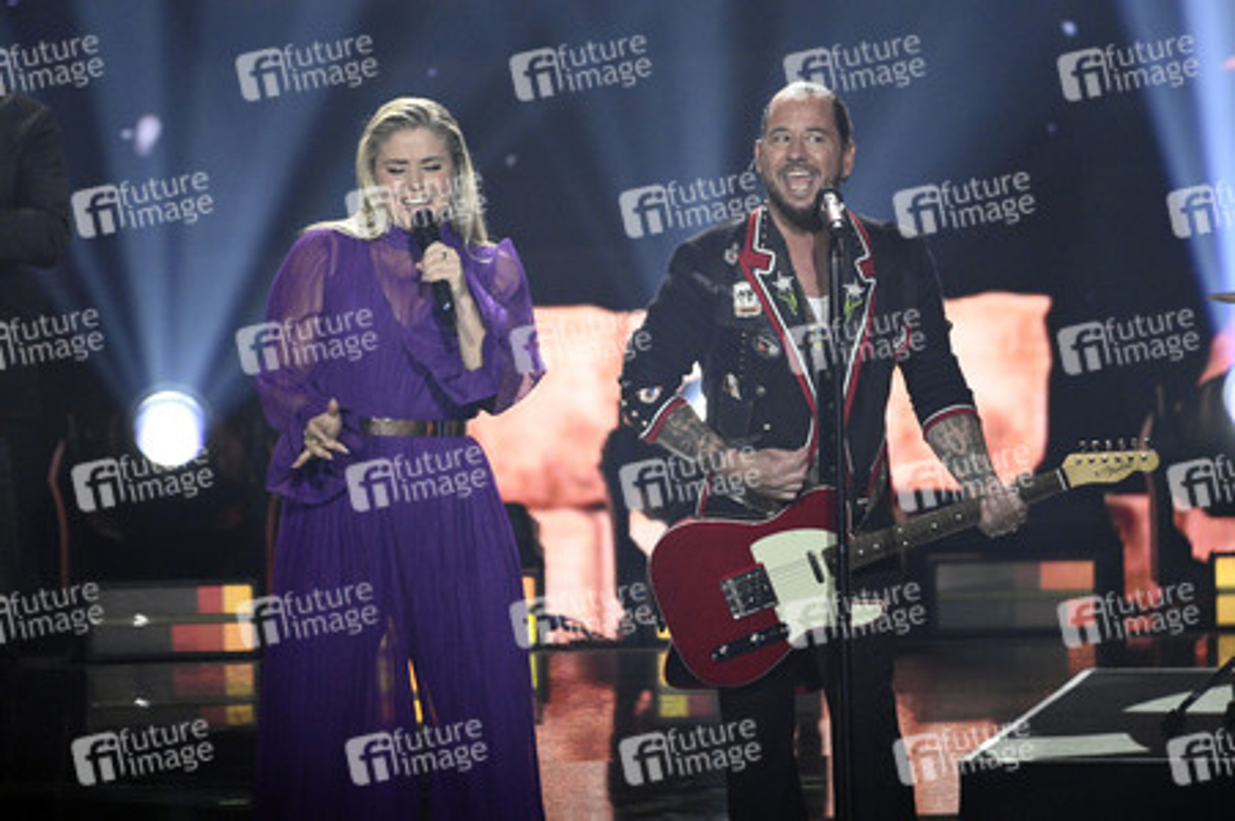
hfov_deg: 4.1
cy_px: 410
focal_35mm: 500
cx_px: 618
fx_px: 17140
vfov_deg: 2.7
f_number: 5.6
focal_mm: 500
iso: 6400
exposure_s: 1/250
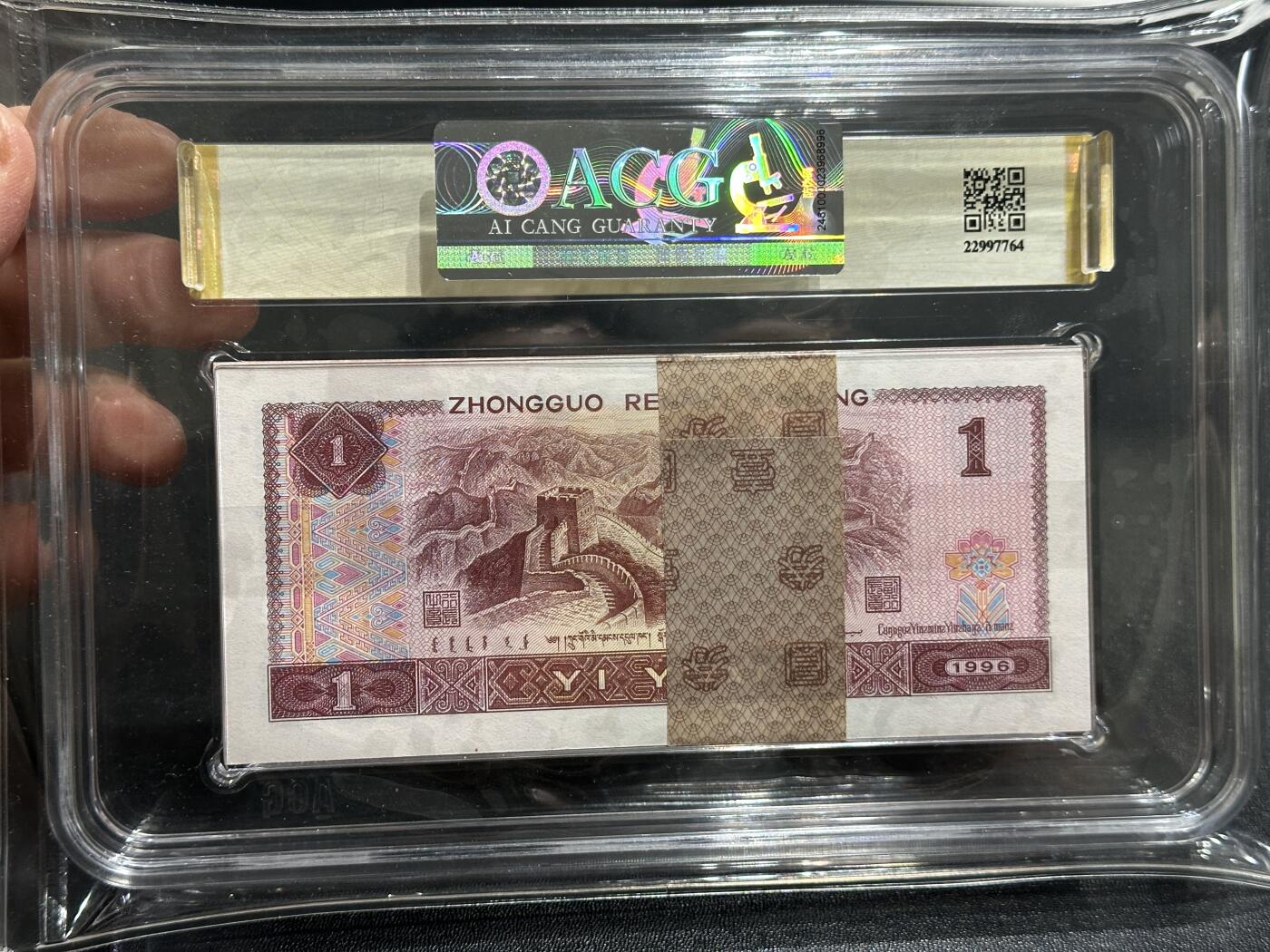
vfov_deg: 30.3
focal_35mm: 48
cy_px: 476
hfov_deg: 39.7
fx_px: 1761
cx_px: 635
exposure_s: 1/50
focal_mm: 6.86
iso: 160
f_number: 1.78
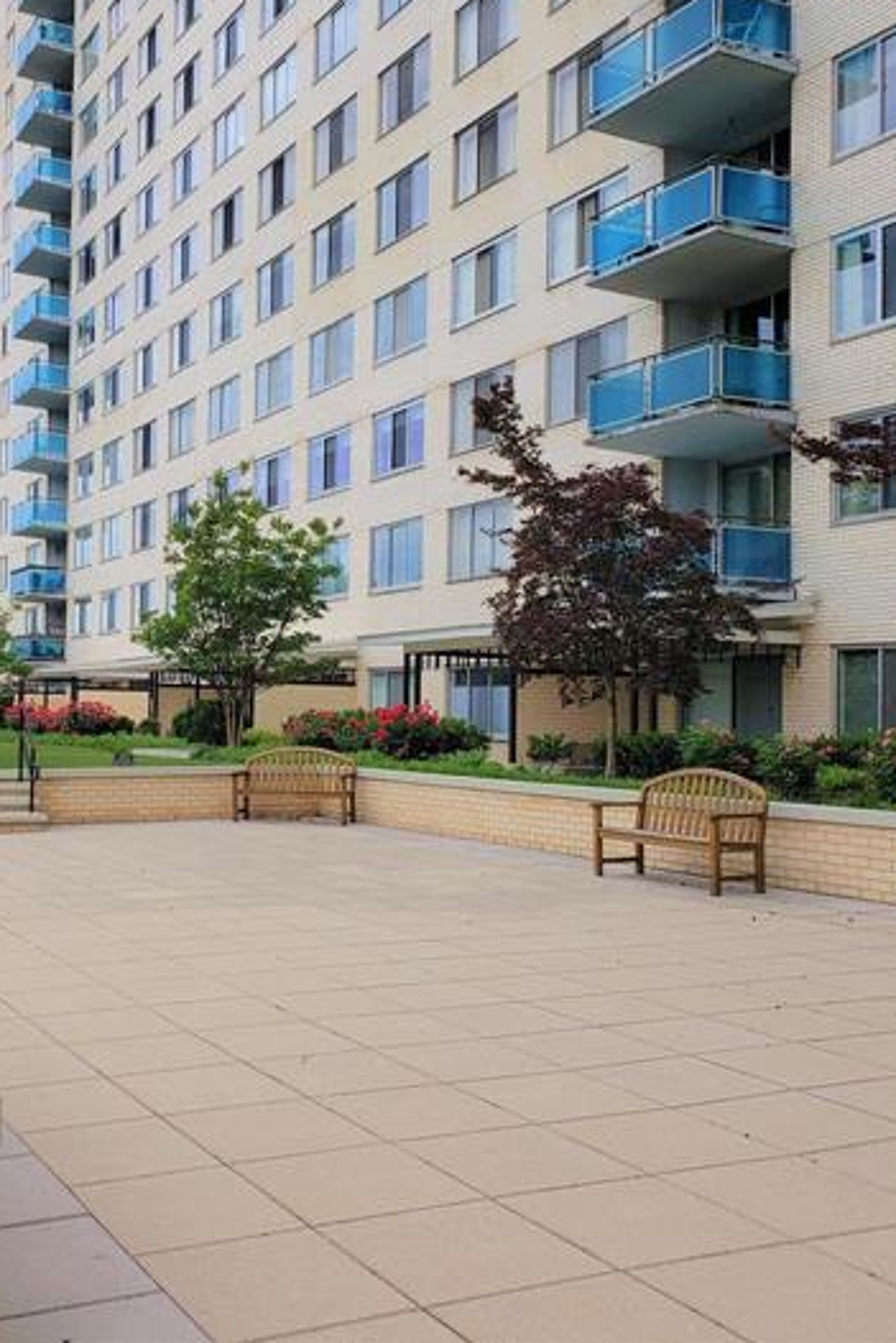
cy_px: 659
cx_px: 214
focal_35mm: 37
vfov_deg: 51.9
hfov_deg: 35.1
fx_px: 1380
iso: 50
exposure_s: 1/651
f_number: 2.4
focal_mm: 4.3
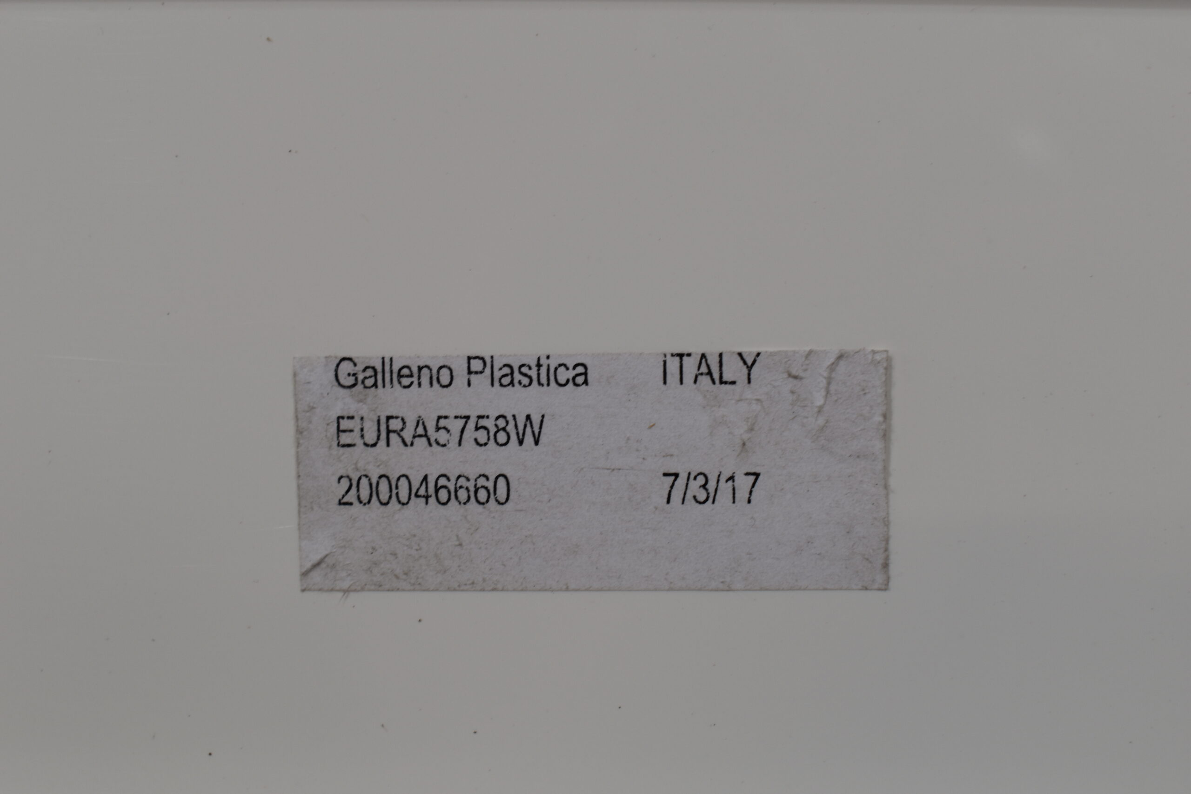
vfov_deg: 28.9
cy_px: 397
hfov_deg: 42.3
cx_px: 596
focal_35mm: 46
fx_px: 1538
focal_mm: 31
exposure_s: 1/60
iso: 160
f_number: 8
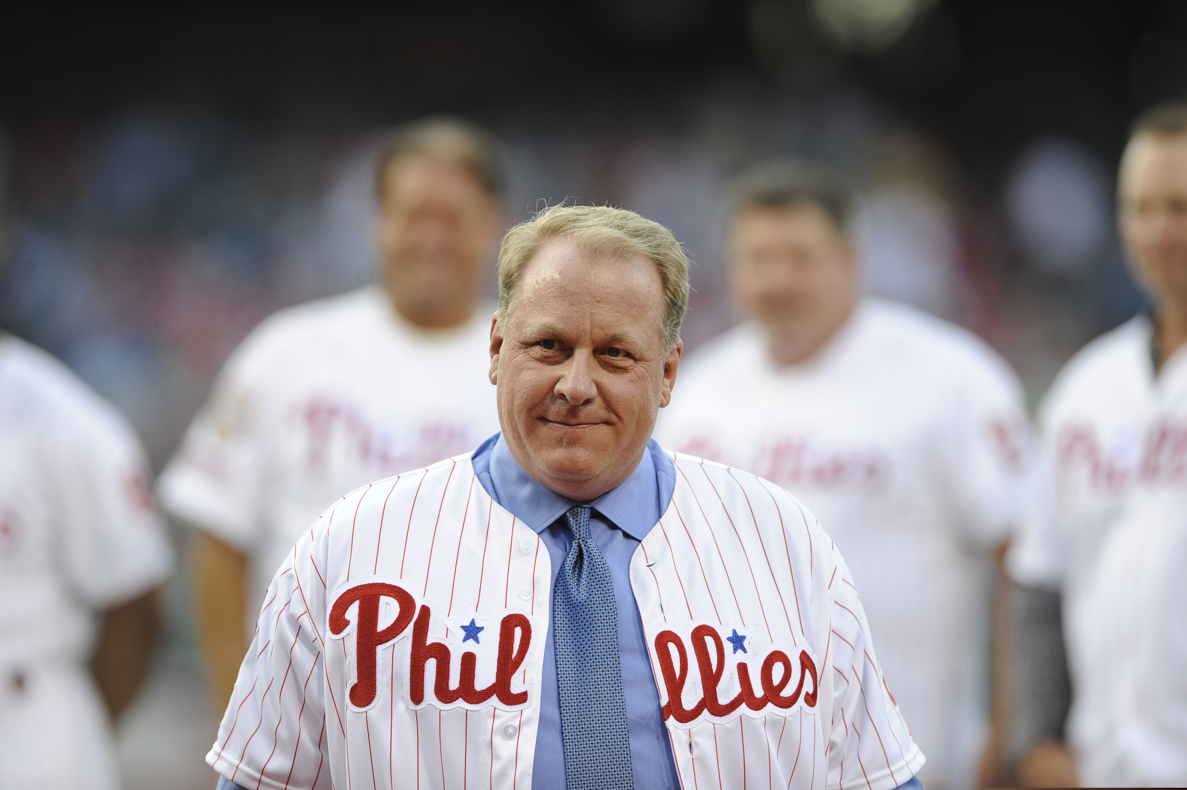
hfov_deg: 5.2
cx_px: 594
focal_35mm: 400
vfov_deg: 3.4
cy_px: 395
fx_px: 13180
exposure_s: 1/1000
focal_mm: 400
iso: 800
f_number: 4
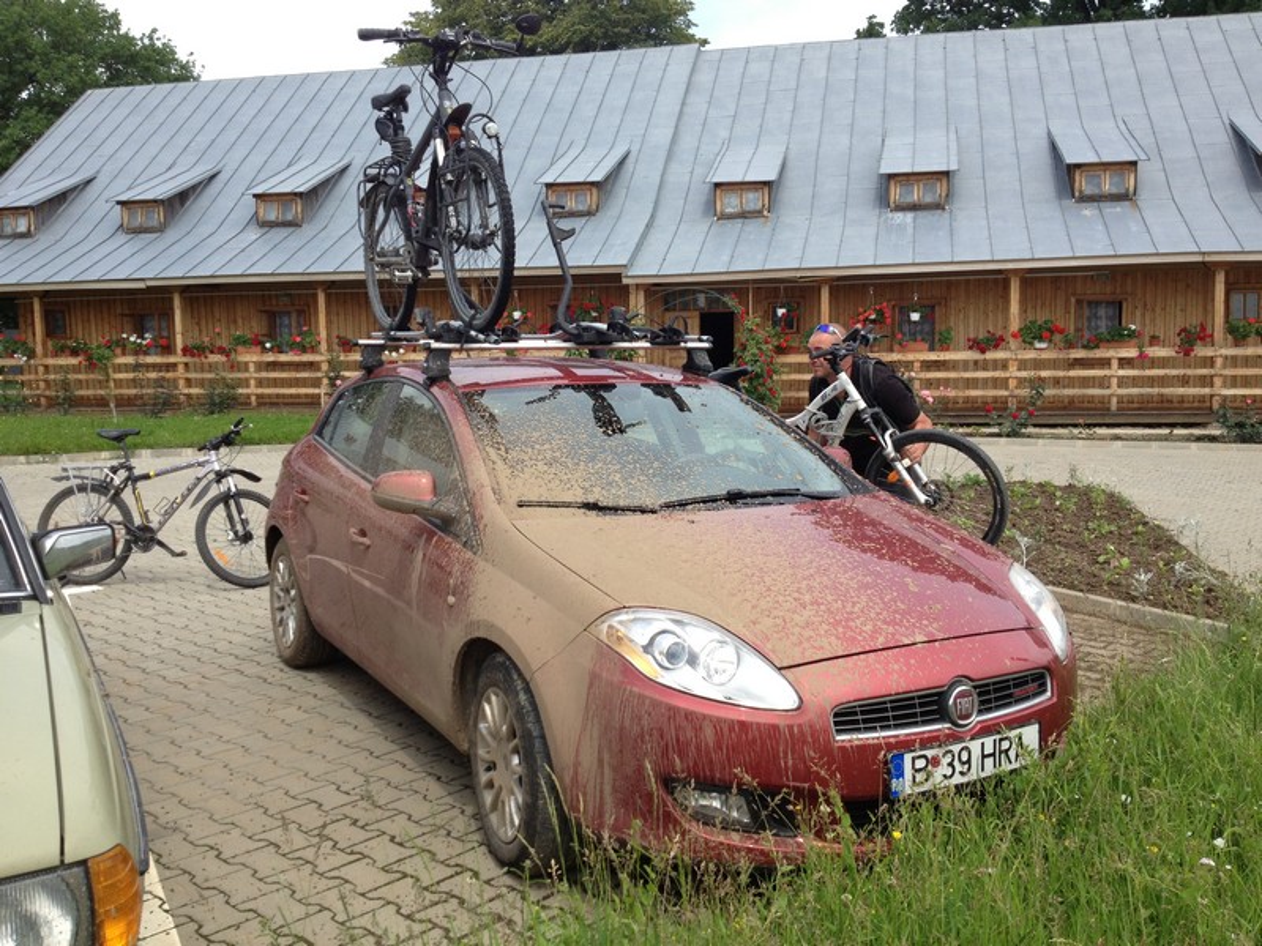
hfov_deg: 52.6
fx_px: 1276
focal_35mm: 35
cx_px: 631
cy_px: 473
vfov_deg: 40.7
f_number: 2.4
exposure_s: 1/836
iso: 50
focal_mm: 4.28
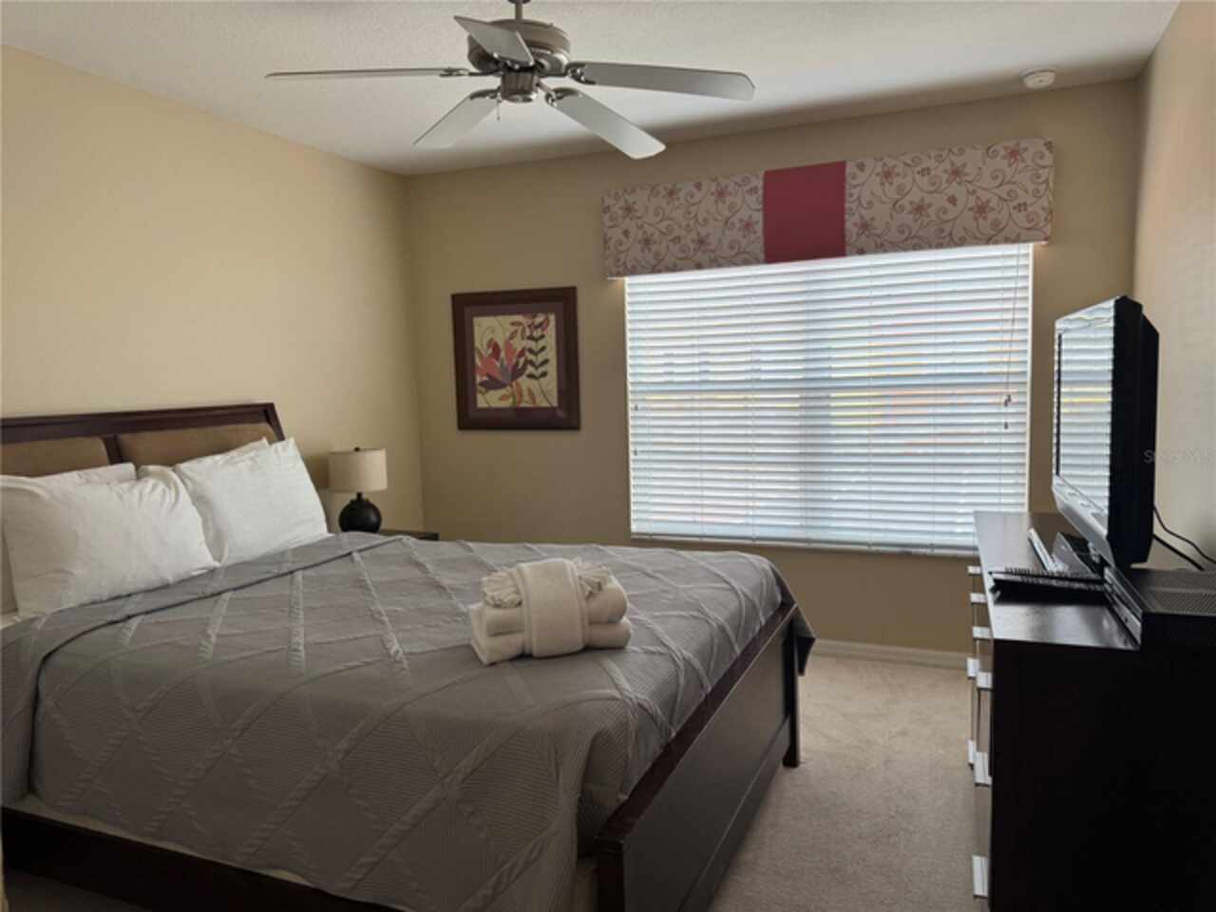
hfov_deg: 71.6
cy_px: 456
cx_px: 608
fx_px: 843
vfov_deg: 56.8
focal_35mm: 24
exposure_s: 1/120
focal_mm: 6.76
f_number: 1.78
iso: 100
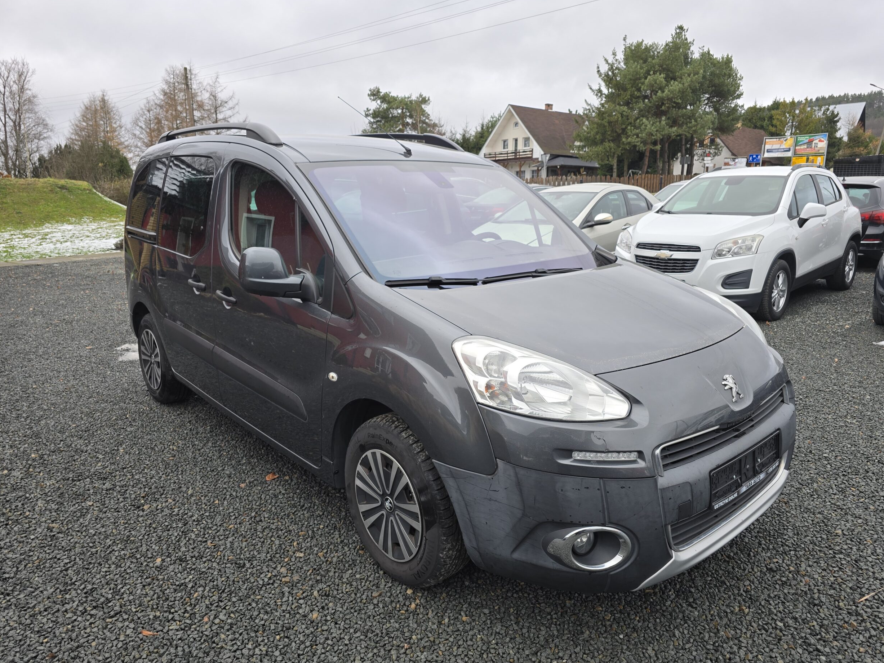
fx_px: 613
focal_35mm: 24
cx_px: 455
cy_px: 330
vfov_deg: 56.8
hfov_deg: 71.6
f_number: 1.7
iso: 20
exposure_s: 1/180
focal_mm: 6.3
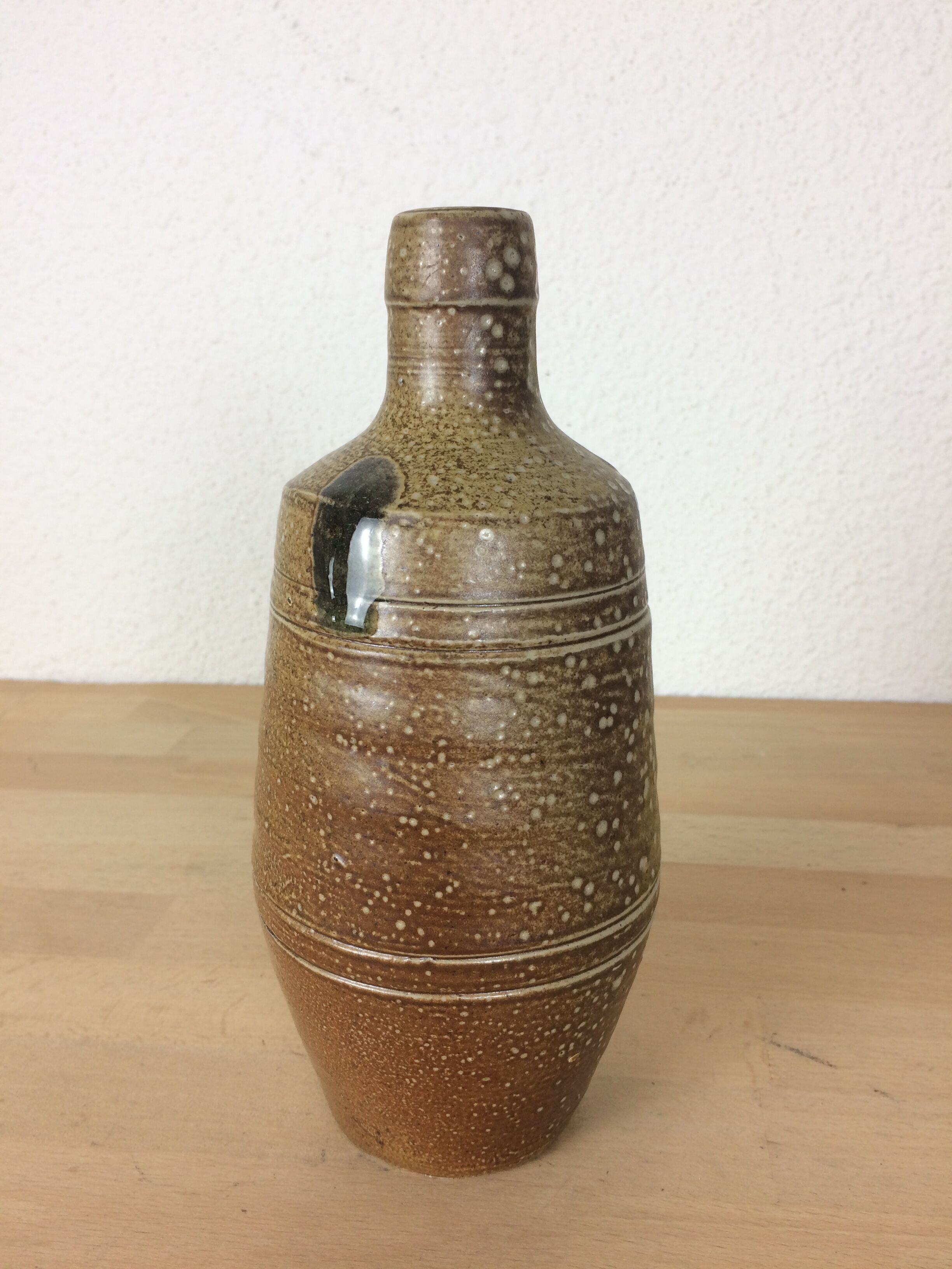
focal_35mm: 29
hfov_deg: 48.2
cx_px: 476
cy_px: 634
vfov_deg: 61.7
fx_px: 1063
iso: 40
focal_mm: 4.15
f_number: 2.2
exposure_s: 1/50
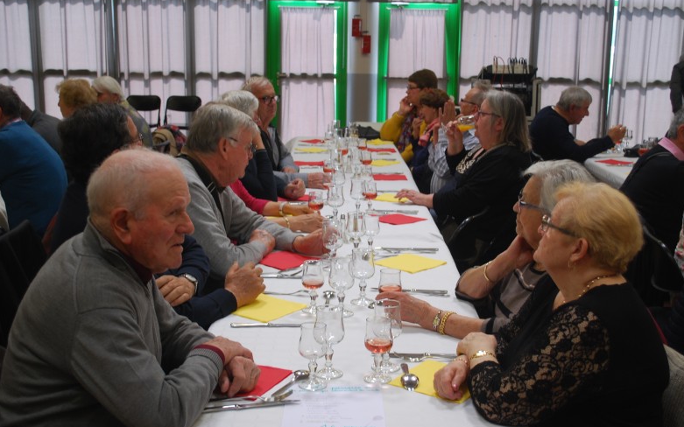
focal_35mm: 46
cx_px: 349
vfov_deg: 28.3
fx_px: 849
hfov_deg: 43.9
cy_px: 199
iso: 200
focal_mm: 29
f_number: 4.8
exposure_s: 1/50
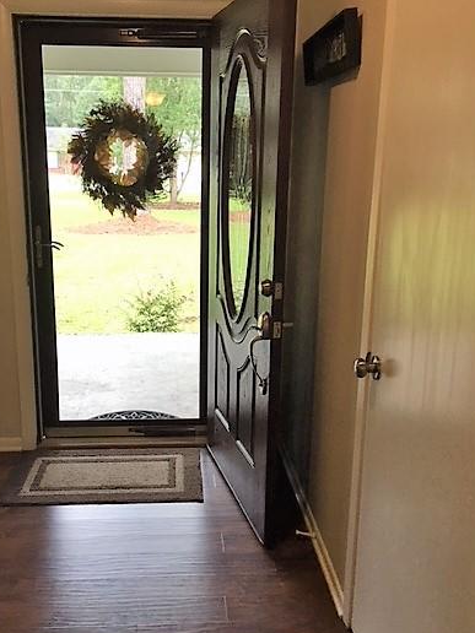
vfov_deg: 51.4
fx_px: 659
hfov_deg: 39.5
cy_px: 313
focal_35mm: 36
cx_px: 196
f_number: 2.2
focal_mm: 4.15
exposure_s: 1/30
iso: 32
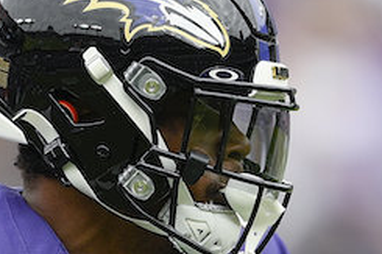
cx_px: 50
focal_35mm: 1763
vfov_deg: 0.8
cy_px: 404
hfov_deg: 1.2
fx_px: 18694
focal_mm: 400
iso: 400
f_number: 2.8
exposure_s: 1/3200
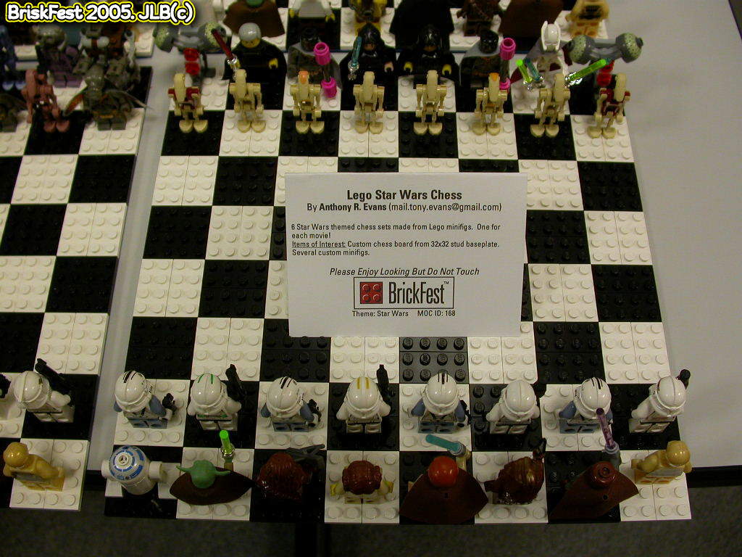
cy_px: 278
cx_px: 371
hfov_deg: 49.0
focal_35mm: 38
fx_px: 815
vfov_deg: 37.7
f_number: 2.6
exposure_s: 1/36.7
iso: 100
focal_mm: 7.85
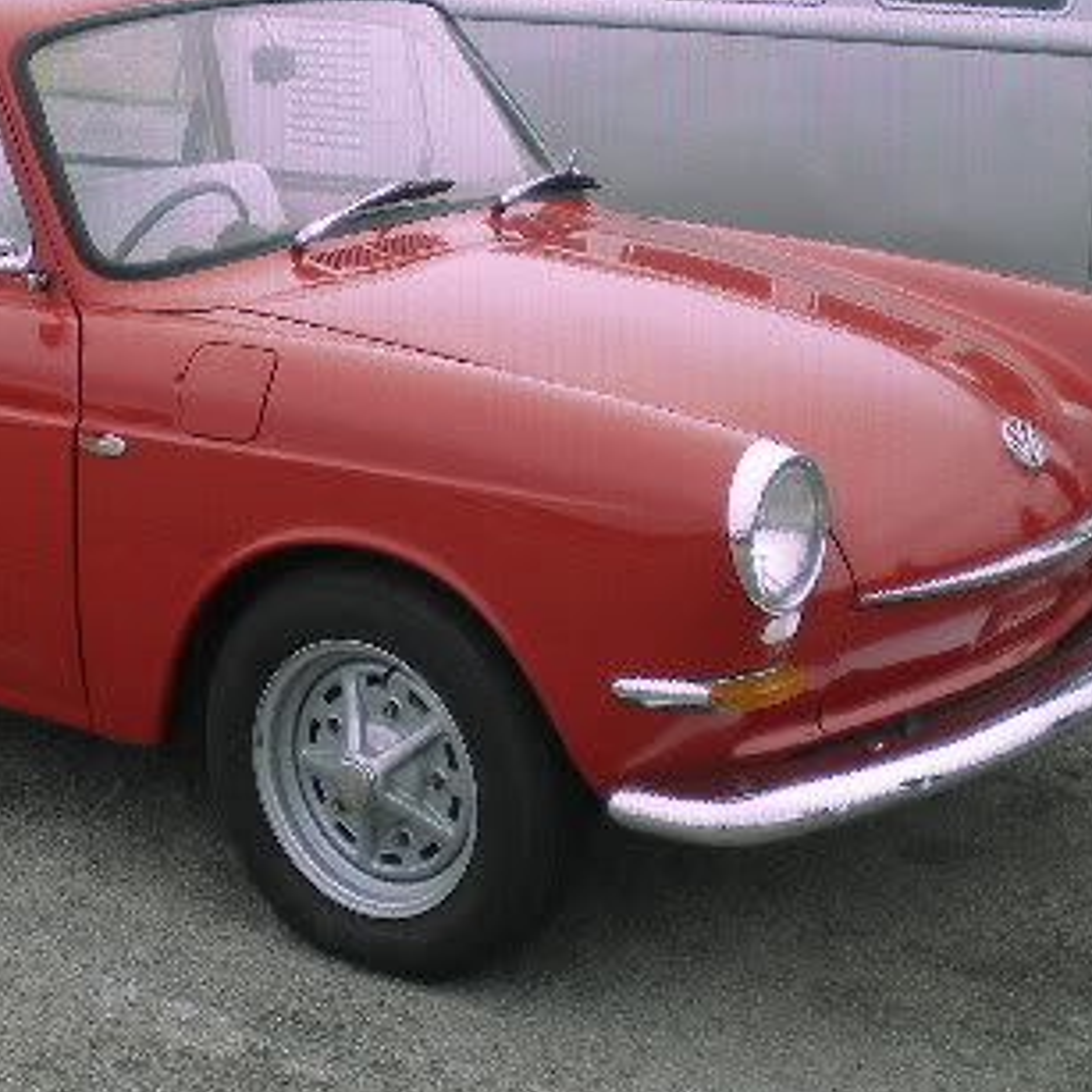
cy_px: 430
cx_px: 256
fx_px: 2498
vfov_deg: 24.6
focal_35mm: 70
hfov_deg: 24.4
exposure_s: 1/125
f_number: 3.1
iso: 64
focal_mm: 6.3
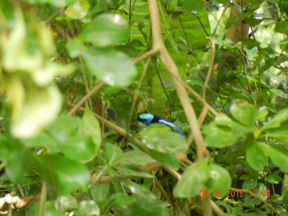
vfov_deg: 5.7
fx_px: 2180
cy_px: 108
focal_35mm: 262
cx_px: 144
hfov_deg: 7.6
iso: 200
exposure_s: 1/9.5
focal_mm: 47.2
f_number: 5.1
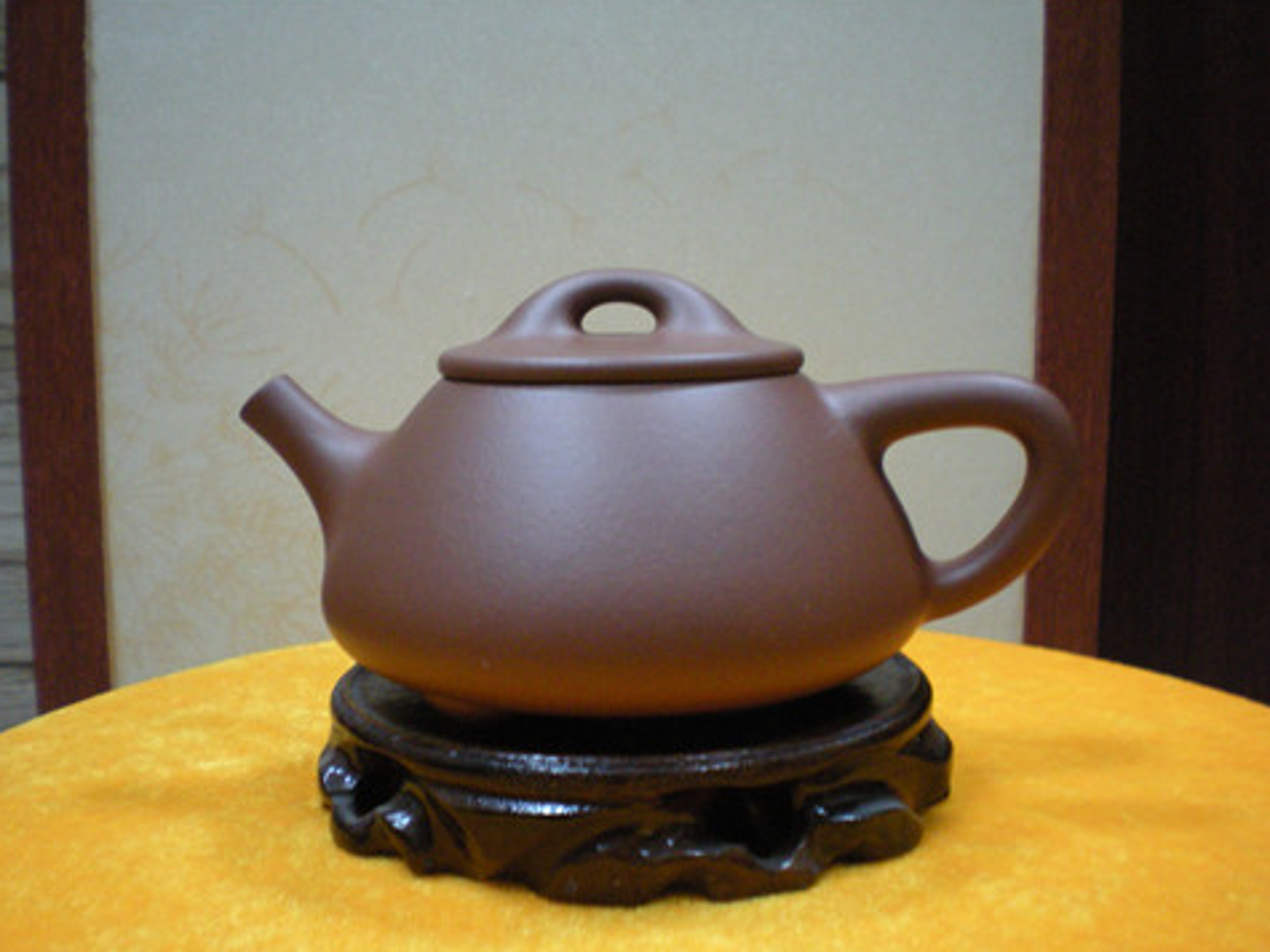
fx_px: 1467
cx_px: 615
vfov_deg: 35.9
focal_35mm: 40
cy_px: 493
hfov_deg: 46.8
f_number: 3.1
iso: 372
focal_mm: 6.3
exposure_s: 1/8
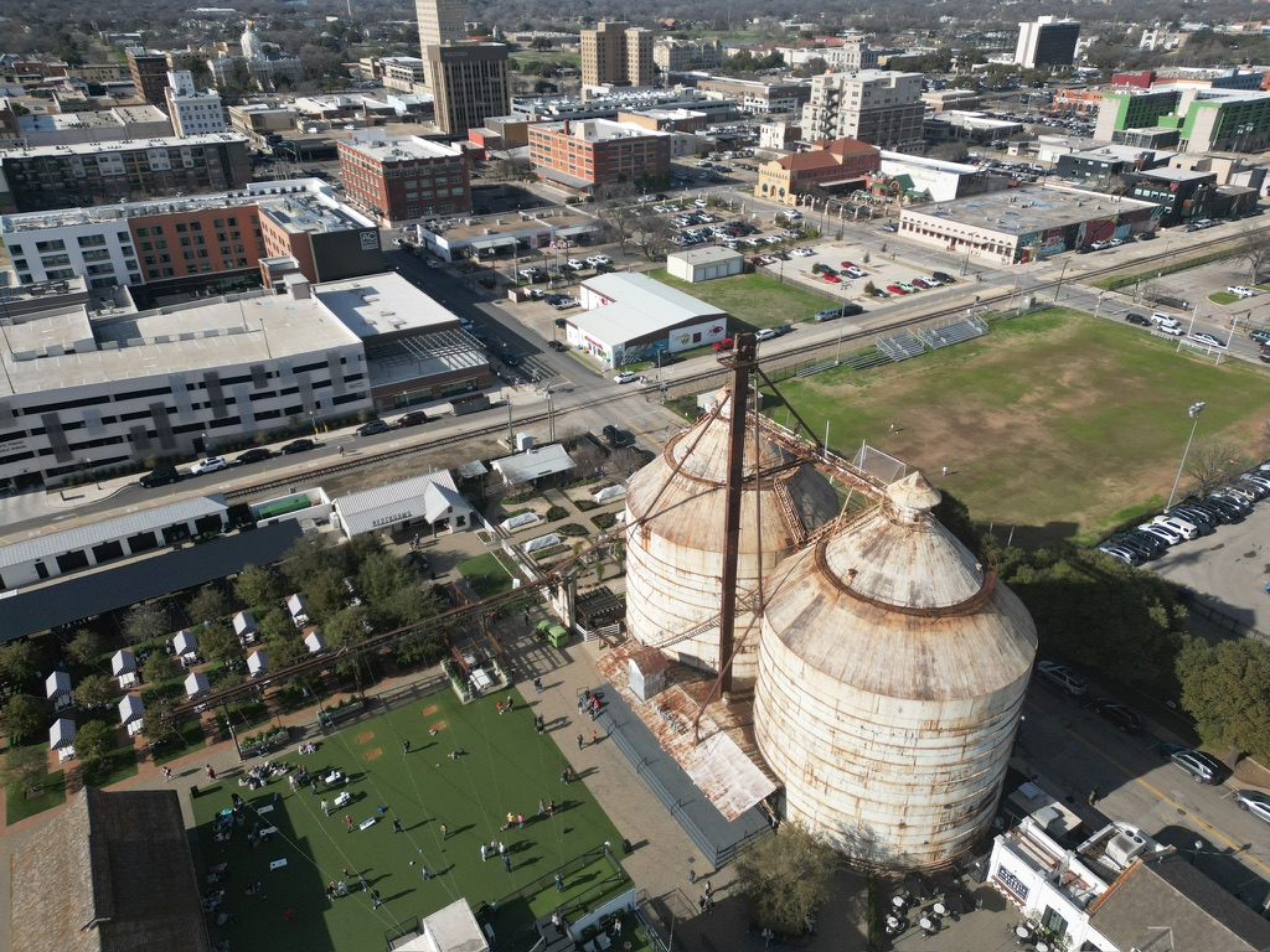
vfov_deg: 56.8
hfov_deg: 71.6
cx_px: 635
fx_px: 881
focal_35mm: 24
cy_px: 476
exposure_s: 1/60
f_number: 1.7
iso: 120
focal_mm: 6.72
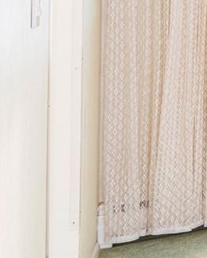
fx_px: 772
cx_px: 810
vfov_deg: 17.9
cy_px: -67
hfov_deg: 8.4
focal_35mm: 101
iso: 400
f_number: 9
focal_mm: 17
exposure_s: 1/3
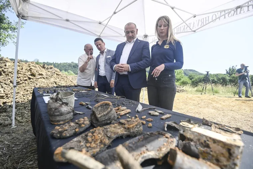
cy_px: 84
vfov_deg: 73.8
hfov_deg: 96.7
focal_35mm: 16
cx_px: 126
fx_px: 112
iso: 100
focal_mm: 16
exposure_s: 1/500
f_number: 4
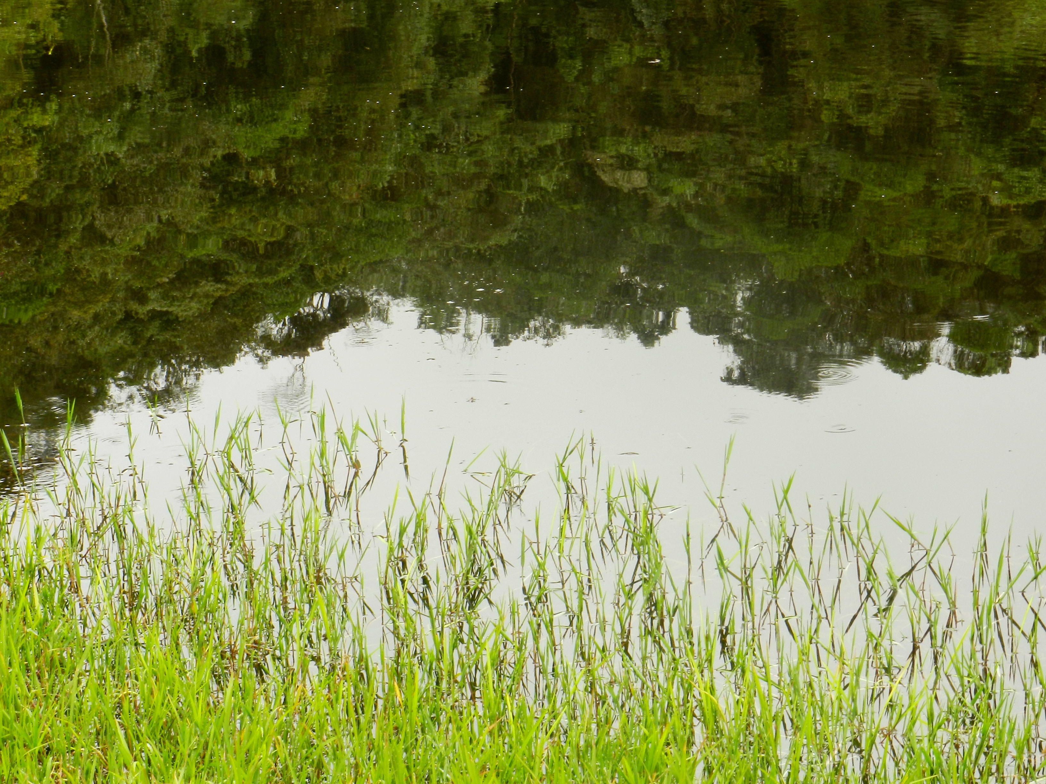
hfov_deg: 17.1
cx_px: 523
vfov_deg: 12.9
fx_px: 3475
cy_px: 392
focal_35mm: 115
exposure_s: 1/60
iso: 160
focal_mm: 20.5
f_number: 8
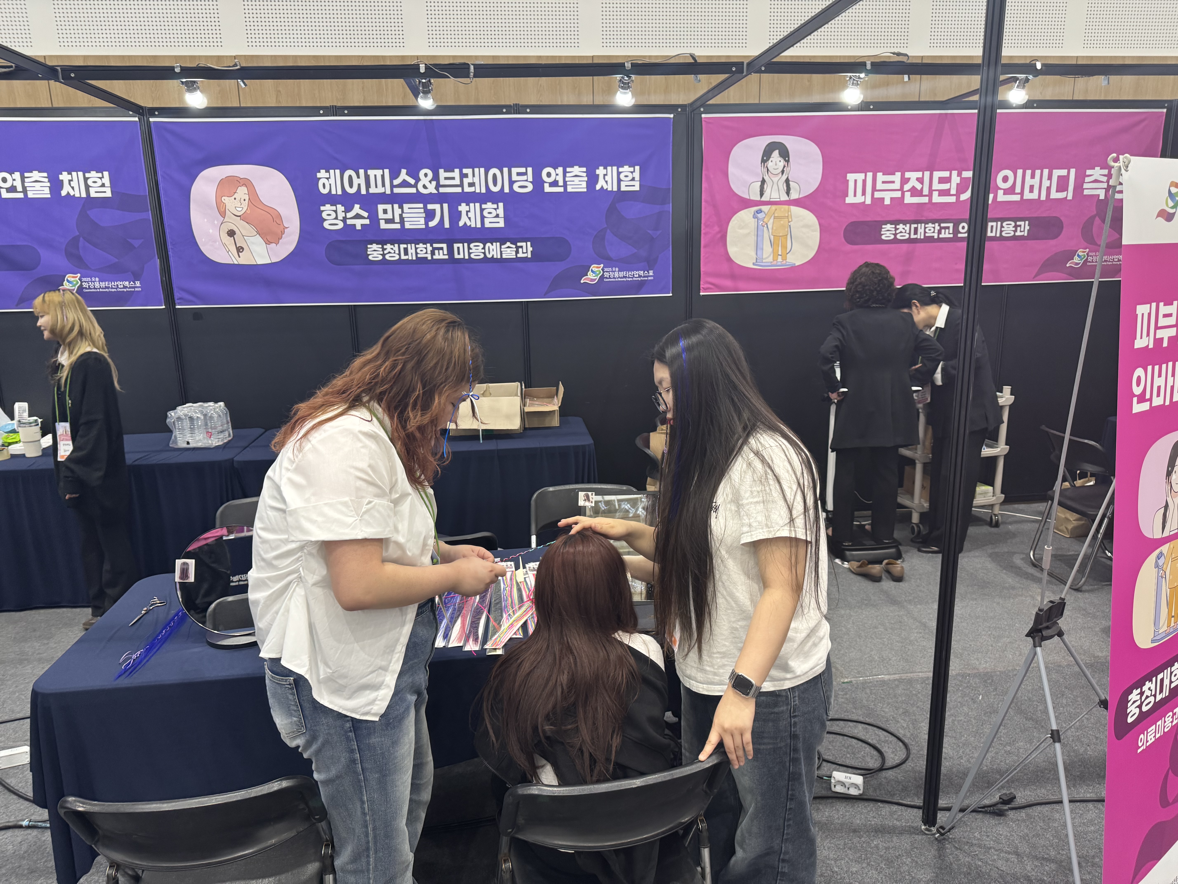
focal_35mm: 24
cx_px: 589
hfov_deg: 71.6
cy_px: 442
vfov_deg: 56.8
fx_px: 817
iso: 160
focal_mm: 6.76
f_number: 1.78
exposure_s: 1/60
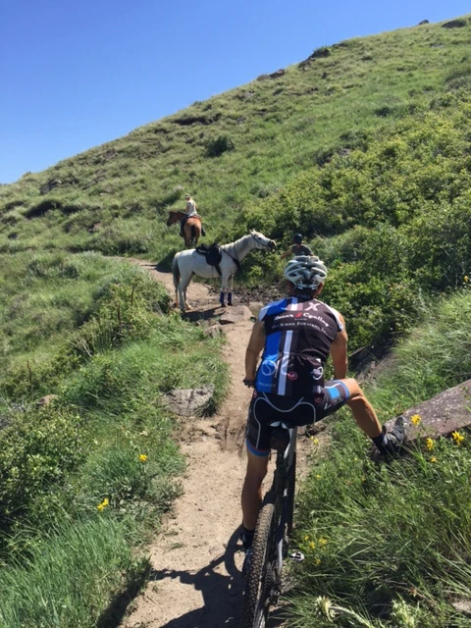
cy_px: 314
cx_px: 236
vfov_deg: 61.7
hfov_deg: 48.2
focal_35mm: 29
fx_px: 526
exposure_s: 1/1582
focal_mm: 4.15
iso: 32
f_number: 2.2
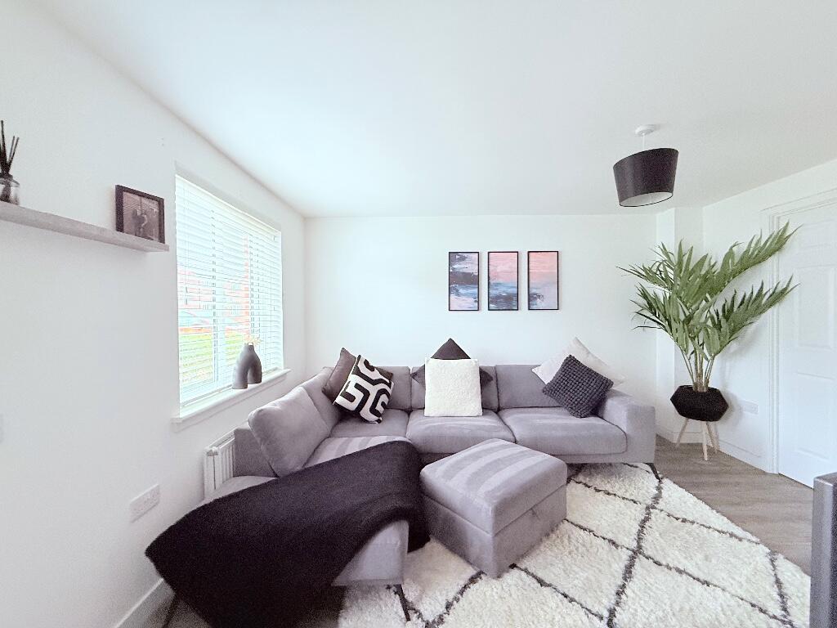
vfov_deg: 85.7
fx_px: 339
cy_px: 314
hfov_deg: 102.1
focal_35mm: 14
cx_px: 418
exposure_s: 1/60
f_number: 2.2
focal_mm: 2.22
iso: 400
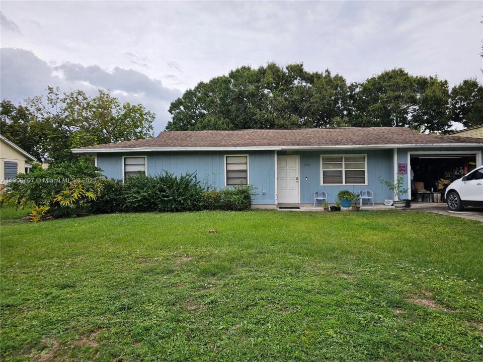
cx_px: 242
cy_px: 181
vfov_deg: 58.9
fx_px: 321
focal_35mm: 23
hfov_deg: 73.9
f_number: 1.7
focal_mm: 6.3
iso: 10
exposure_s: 1/226
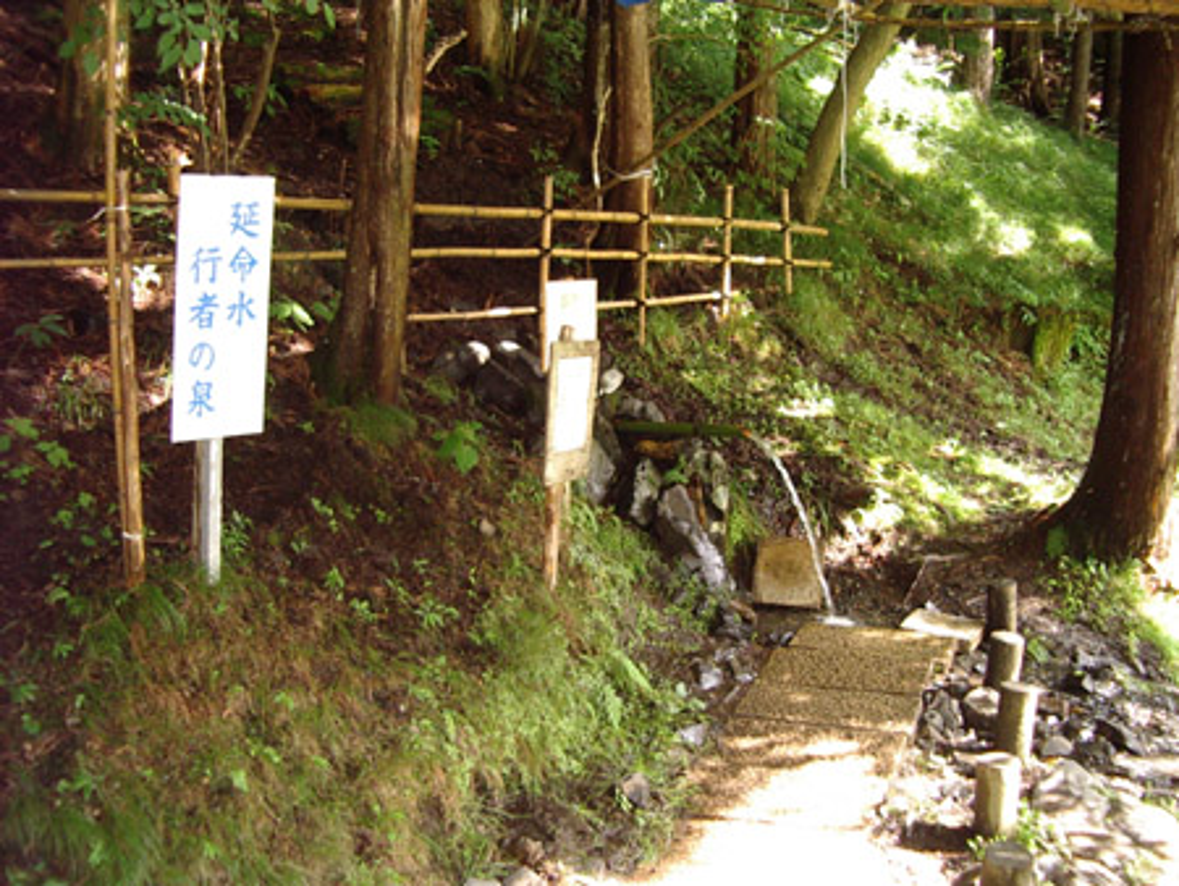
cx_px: 590
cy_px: 443
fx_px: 1295
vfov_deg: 37.8
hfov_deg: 49.0
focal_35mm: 38
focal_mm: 5.8
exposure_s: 1/60
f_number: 2.6
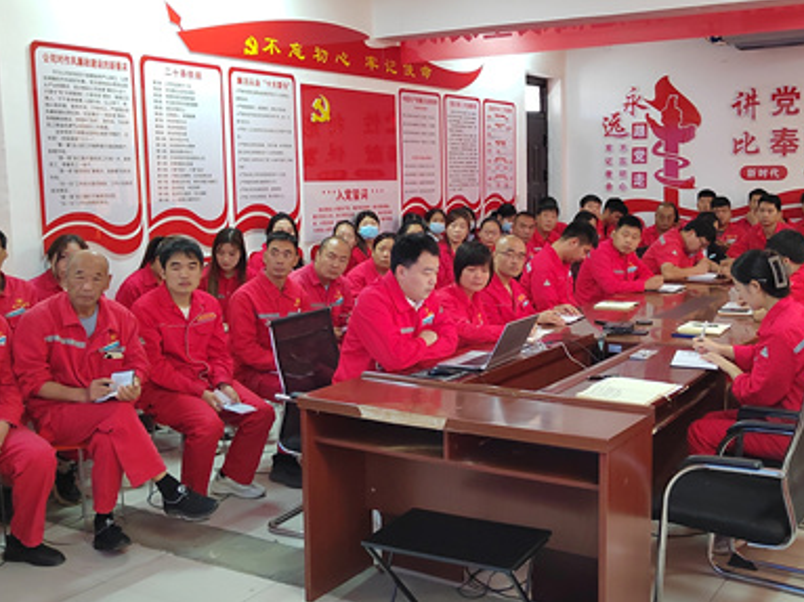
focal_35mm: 39
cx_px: 489
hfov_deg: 47.5
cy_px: 276
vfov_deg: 36.8
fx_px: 906
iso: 2381
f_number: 1.9
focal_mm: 5.52
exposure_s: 1/50
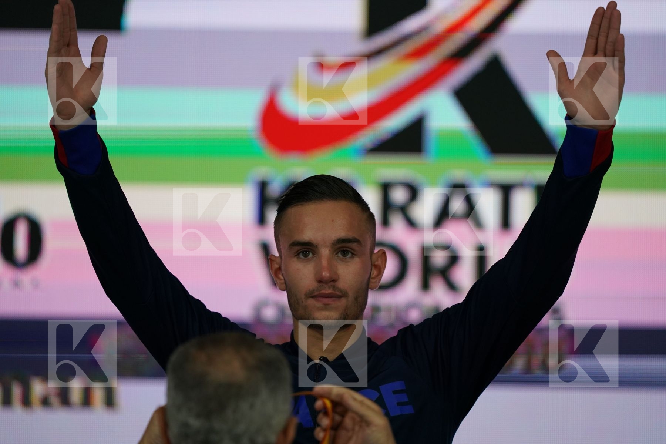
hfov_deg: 5.2
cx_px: 333
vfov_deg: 3.4
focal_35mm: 400
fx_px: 7399
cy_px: 222
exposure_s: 1/500
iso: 1600
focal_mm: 400
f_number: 2.8
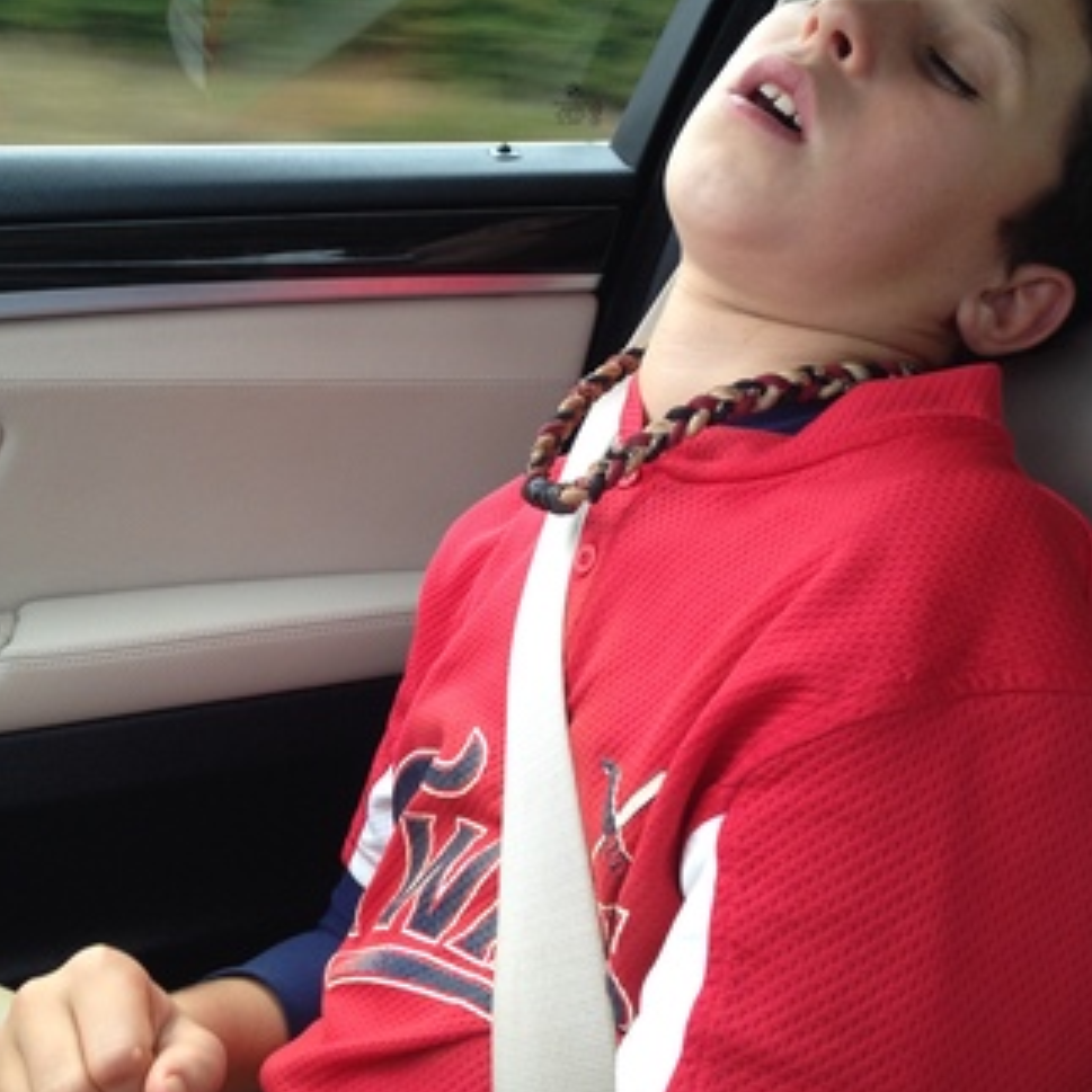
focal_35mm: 46
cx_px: 487
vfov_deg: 36.6
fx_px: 1642
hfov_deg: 36.8
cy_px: 402
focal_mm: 4.28
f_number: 2.4
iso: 80
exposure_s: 1/20
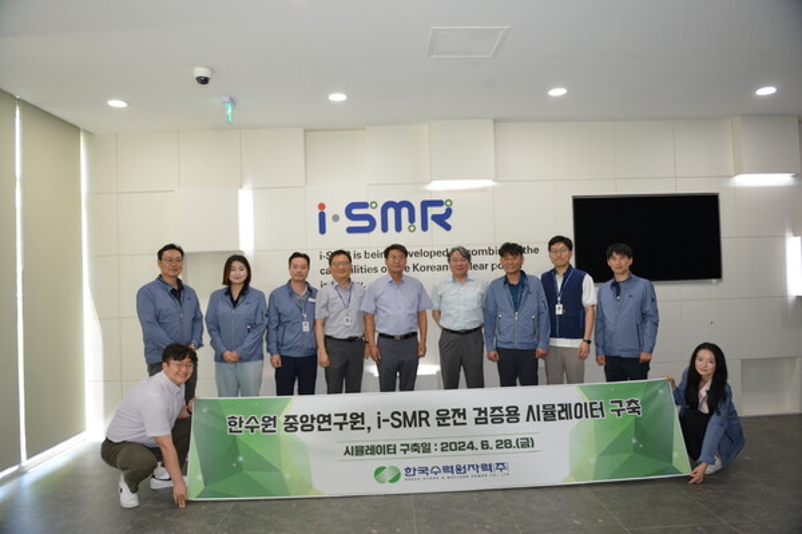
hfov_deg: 73.8
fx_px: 534
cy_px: 267
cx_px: 401
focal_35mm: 24
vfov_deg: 53.1
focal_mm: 24
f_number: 2.8
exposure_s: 1/250
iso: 800
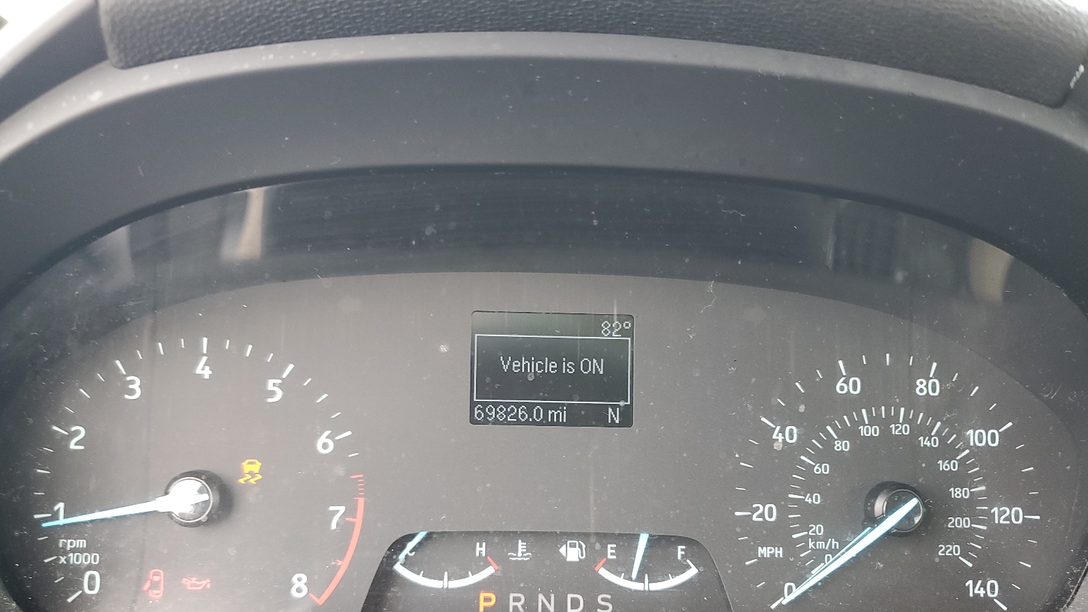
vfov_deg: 39.7
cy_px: 405
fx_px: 837
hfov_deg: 66.1
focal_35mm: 29
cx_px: 533
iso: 73
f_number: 1.5
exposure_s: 1/60.2
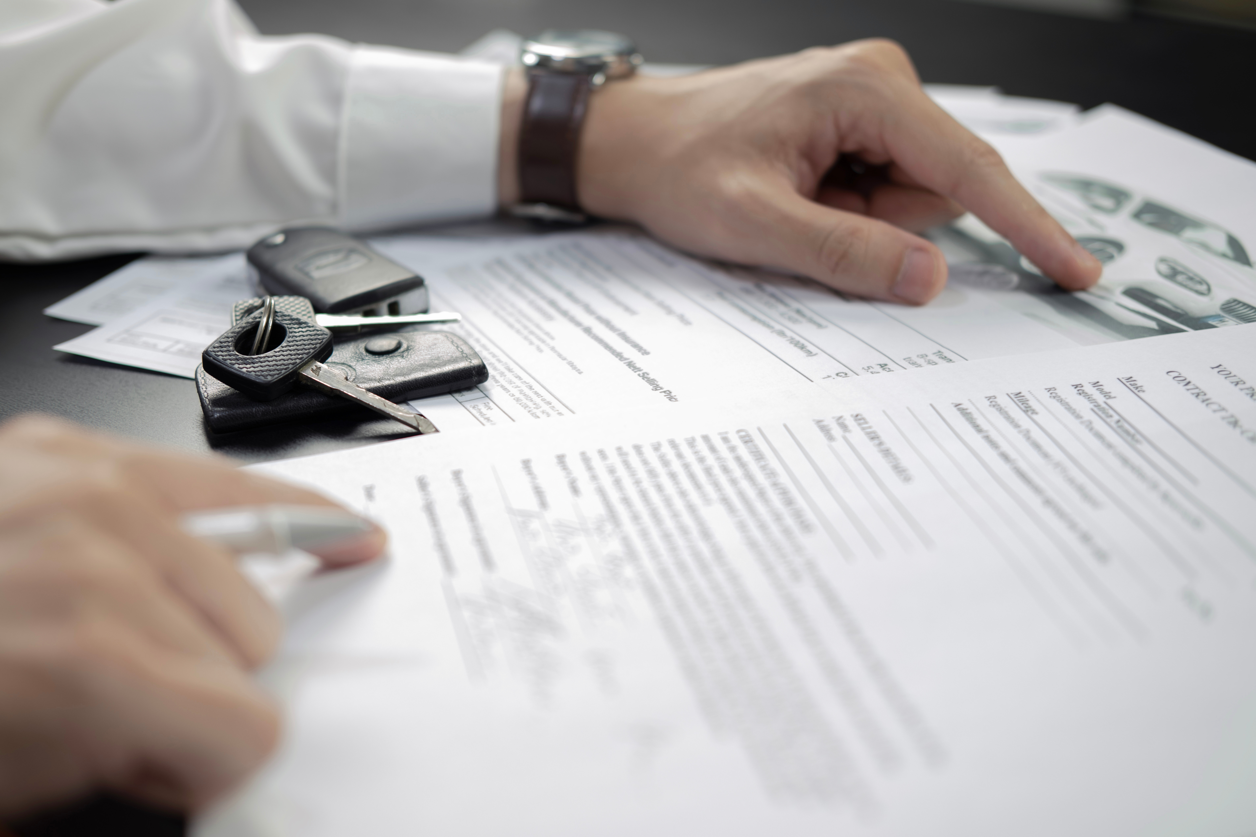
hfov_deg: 37.5
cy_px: 418
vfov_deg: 25.5
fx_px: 1849
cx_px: 628
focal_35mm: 53
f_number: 2
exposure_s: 1/40
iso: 80
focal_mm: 35
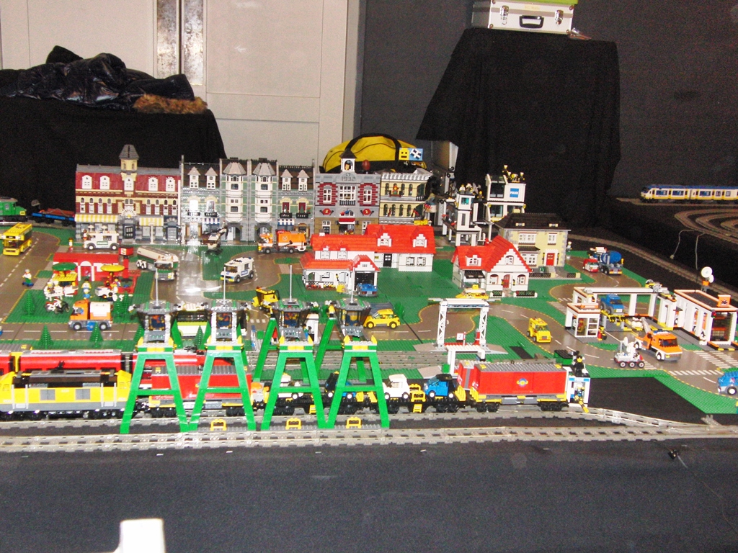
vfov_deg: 32.2
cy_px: 276
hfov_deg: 42.1
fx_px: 959
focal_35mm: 45
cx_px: 369
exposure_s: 1/25
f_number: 3.2
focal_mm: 7.9
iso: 400
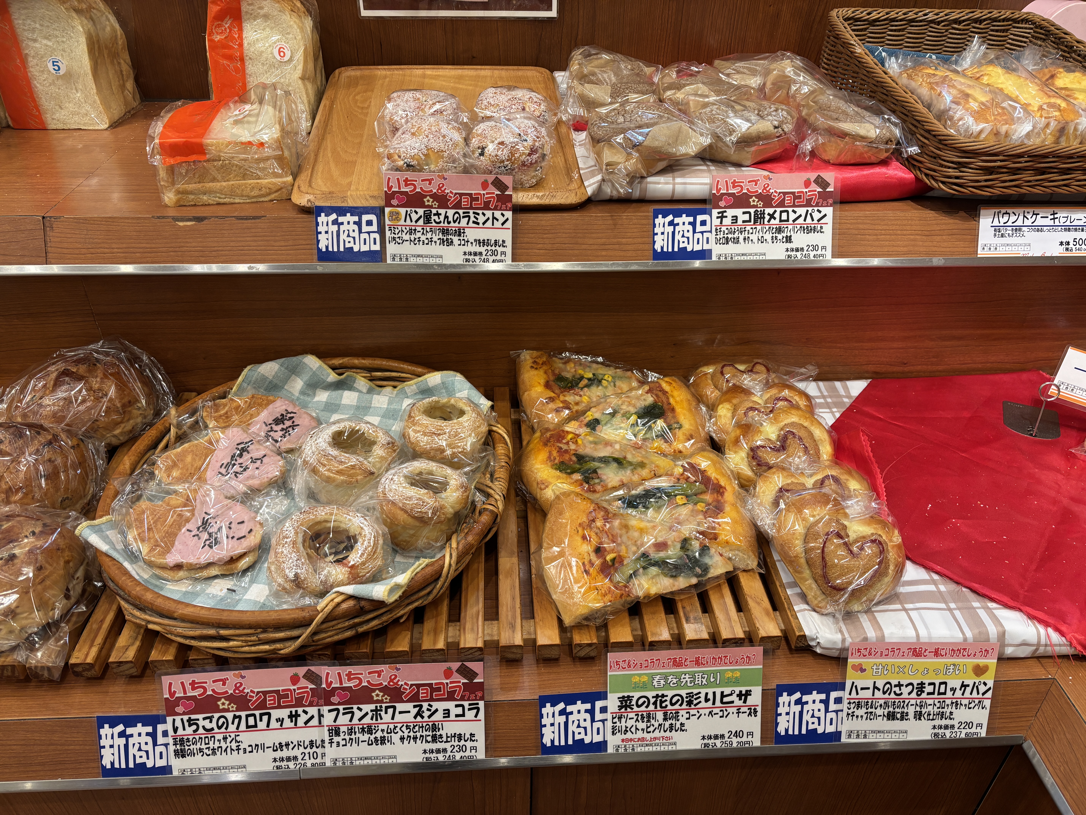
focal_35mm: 26
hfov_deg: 67.3
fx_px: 816
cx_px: 543
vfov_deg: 53.1
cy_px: 408
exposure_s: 1/120
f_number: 1.6
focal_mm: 5.96
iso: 125
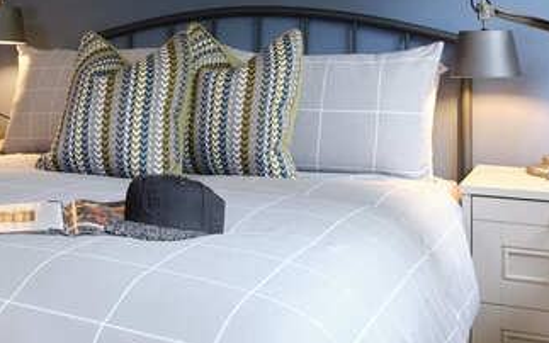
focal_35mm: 59
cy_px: 29
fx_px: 883
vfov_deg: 21.5
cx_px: 126
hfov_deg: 33.7
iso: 200
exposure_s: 1
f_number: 7.1
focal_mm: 23
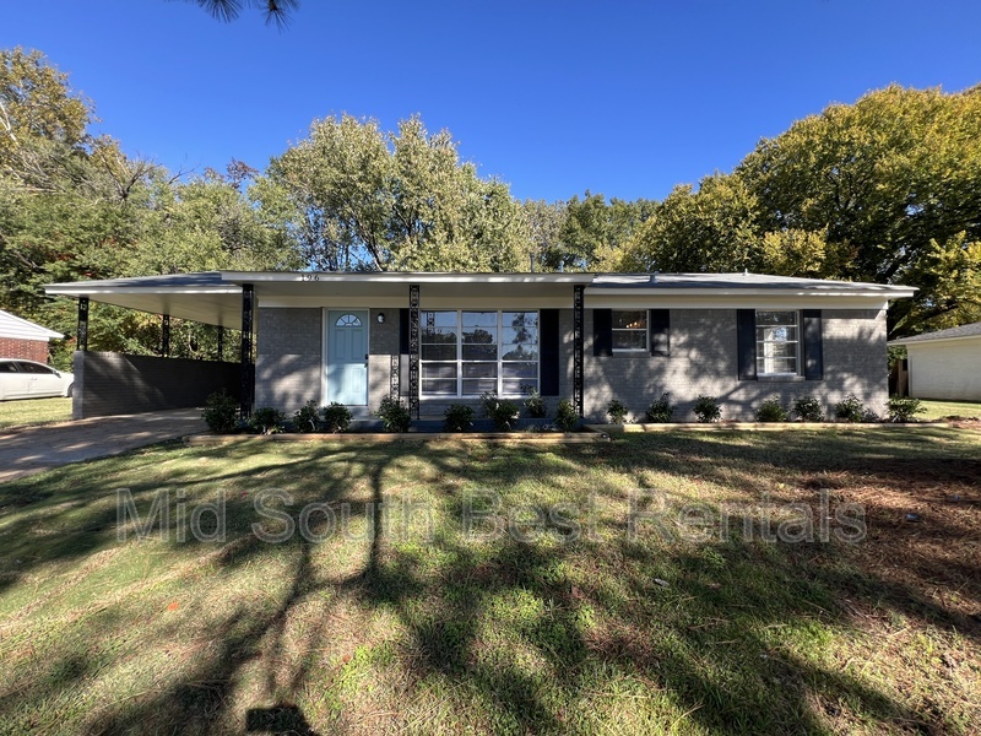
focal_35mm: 13
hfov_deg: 106.2
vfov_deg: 89.9
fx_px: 368
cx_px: 490
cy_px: 368
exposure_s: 1/359
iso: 32
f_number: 1.8
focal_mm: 1.57
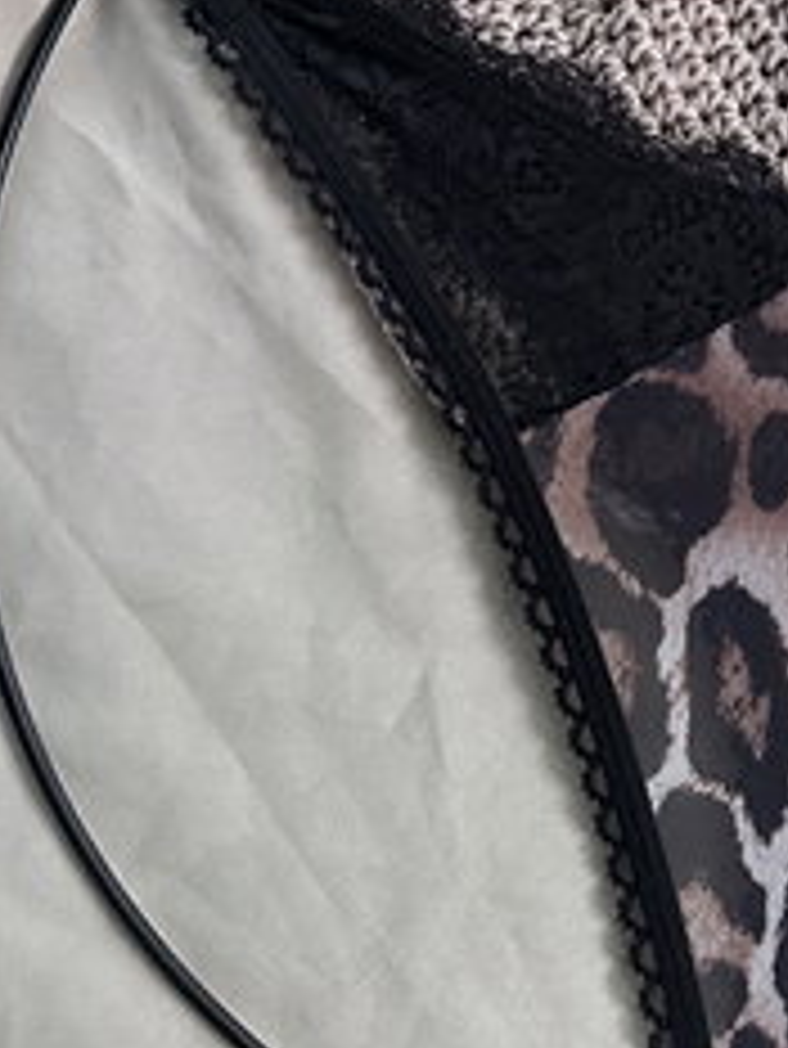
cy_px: 25
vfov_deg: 32.4
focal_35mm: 55
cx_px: 788
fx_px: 1668
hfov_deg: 25.3
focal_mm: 6.86
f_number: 1.78
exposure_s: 1/40
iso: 1000
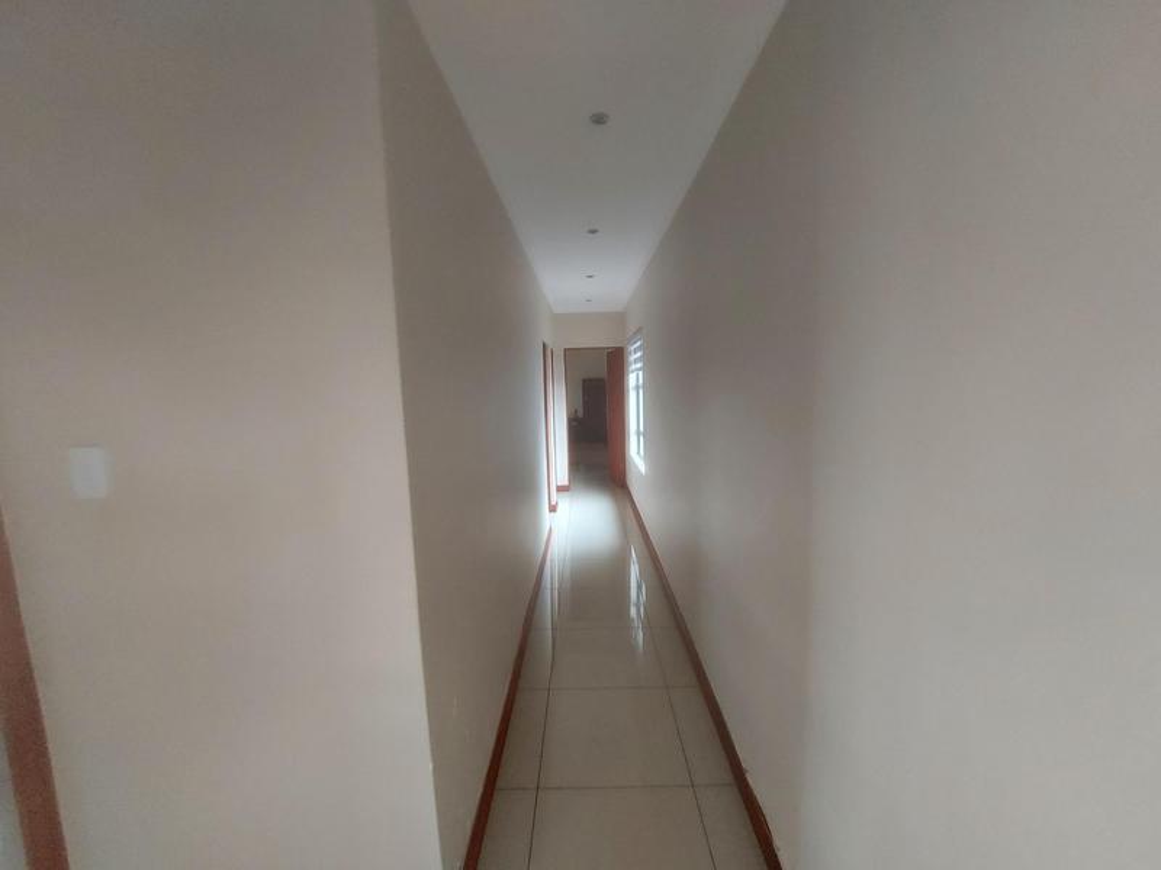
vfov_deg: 89.9
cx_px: 580
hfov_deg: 106.2
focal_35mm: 13
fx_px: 436
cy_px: 435
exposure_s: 1/50
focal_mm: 1.74
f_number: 2.2
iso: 320
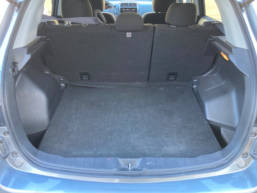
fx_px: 208
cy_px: 96
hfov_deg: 63.4
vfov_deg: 49.7
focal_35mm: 28
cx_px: 128
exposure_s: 1/60
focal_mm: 3.99
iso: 160
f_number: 1.8
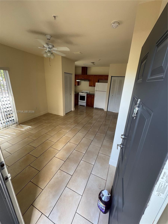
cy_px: 112
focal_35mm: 14
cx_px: 84
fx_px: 91
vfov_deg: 102.1
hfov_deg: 85.7
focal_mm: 2.22
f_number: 2.2
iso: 125
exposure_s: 1/99
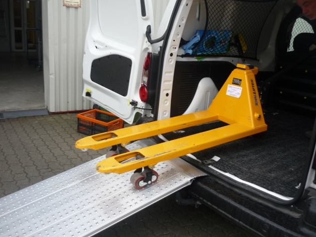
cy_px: 117
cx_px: 161
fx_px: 310
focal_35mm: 34
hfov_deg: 53.9
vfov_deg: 41.8
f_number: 2.8
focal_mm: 5.5
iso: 100
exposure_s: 1/40
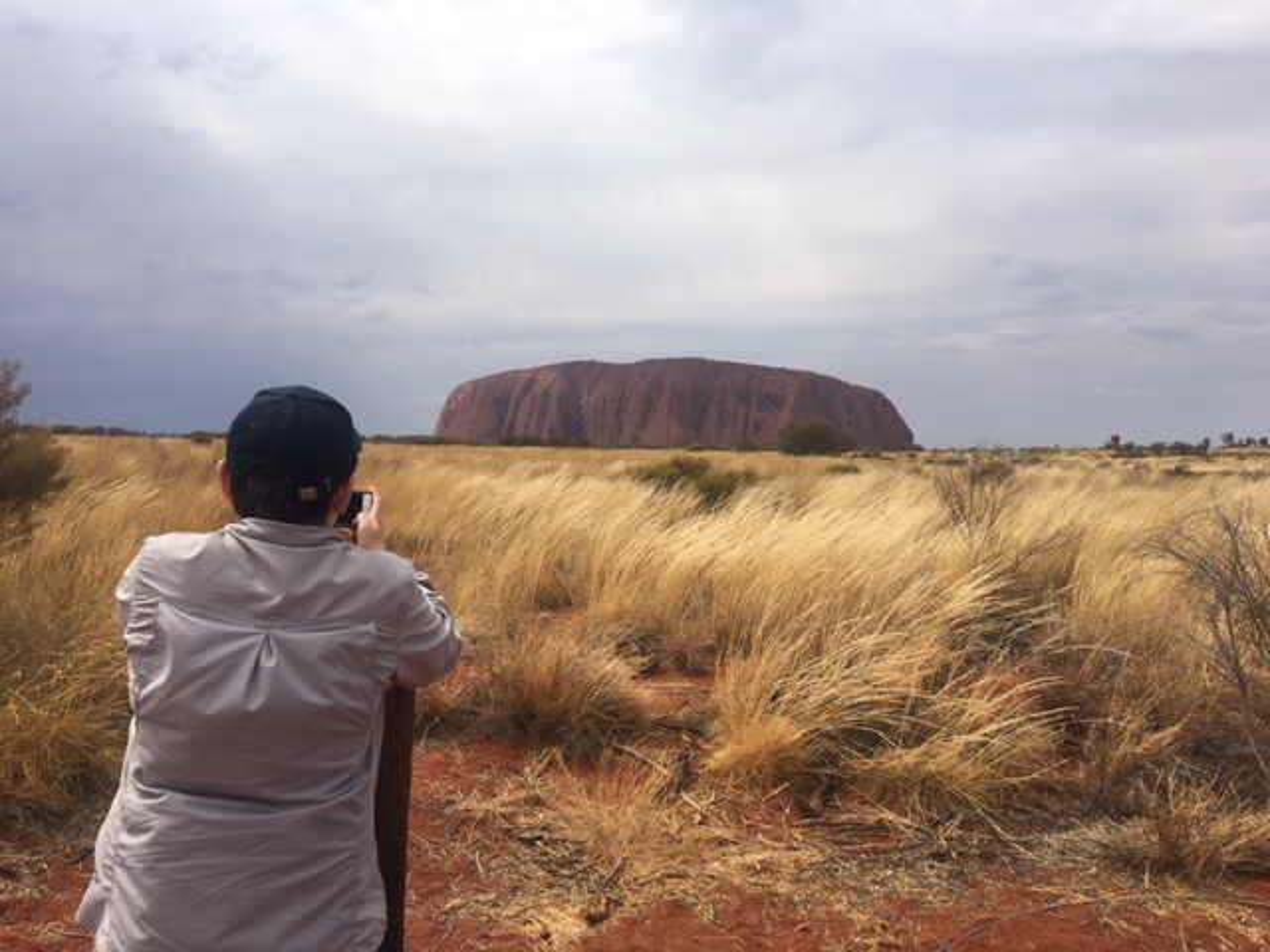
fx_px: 1064
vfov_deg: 48.2
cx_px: 635
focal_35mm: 29
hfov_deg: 61.7
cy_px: 476
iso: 25
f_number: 2.2
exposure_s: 1/1508
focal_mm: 4.15
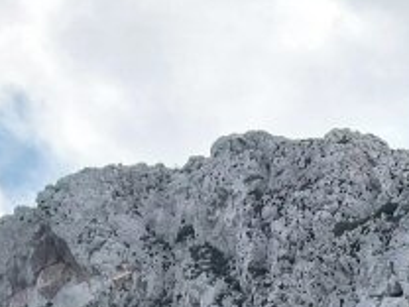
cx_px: 613
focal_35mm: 167
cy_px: 691
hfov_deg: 11.4
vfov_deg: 8.3
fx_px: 1973
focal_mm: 4
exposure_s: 1/621
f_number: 1.8
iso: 25
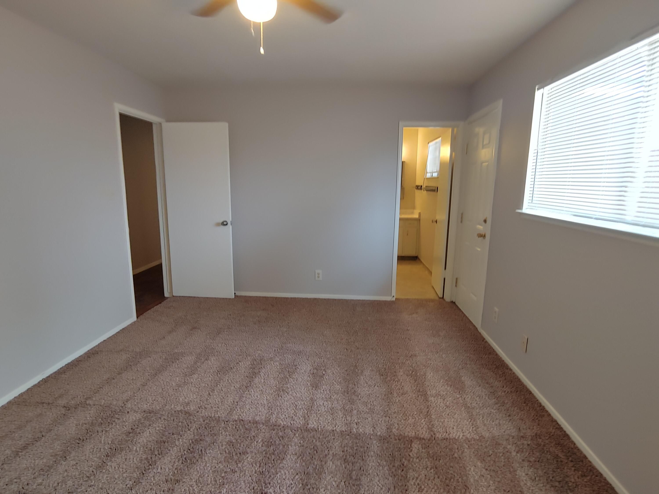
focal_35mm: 16
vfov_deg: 78.1
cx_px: 330
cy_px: 247
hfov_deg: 94.5
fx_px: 305
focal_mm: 2.18
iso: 100
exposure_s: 1/24
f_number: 1.9
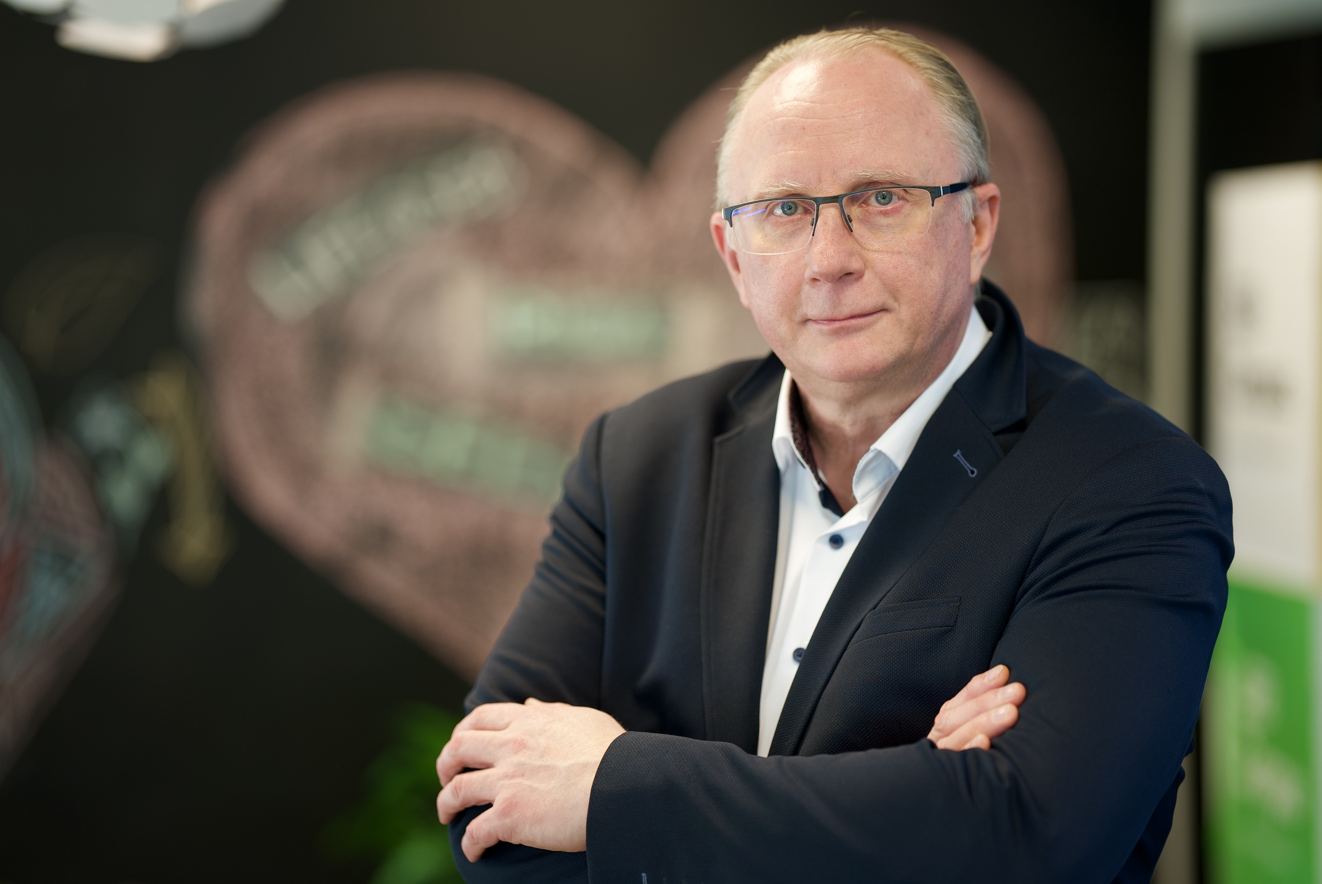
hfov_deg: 22.1
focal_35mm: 92
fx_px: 3380
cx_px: 690
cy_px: 425
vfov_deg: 14.9
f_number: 1.6
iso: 160
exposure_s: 1/100
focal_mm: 85
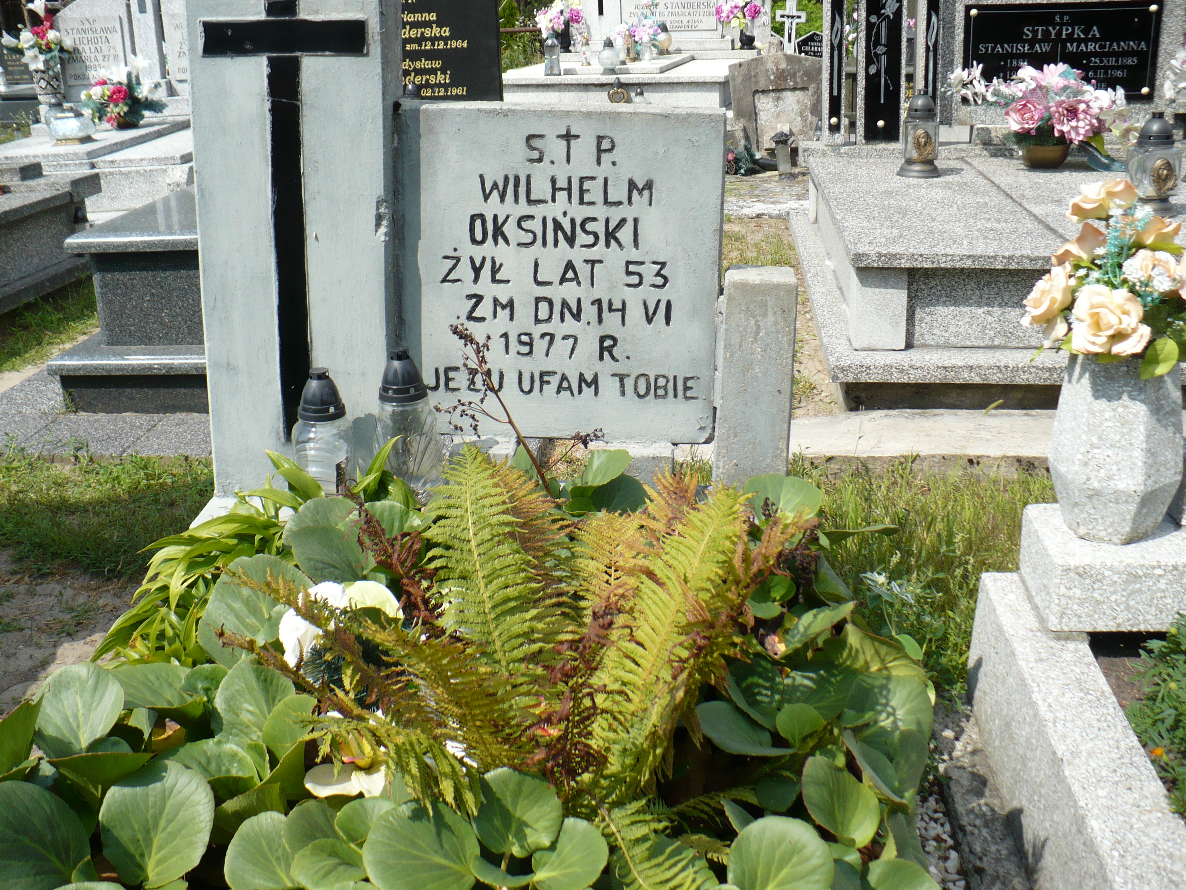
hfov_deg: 50.1
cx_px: 593
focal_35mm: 37
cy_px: 445
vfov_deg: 38.7
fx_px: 1268
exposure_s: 1/1000
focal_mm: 6.1
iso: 100
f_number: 2.8
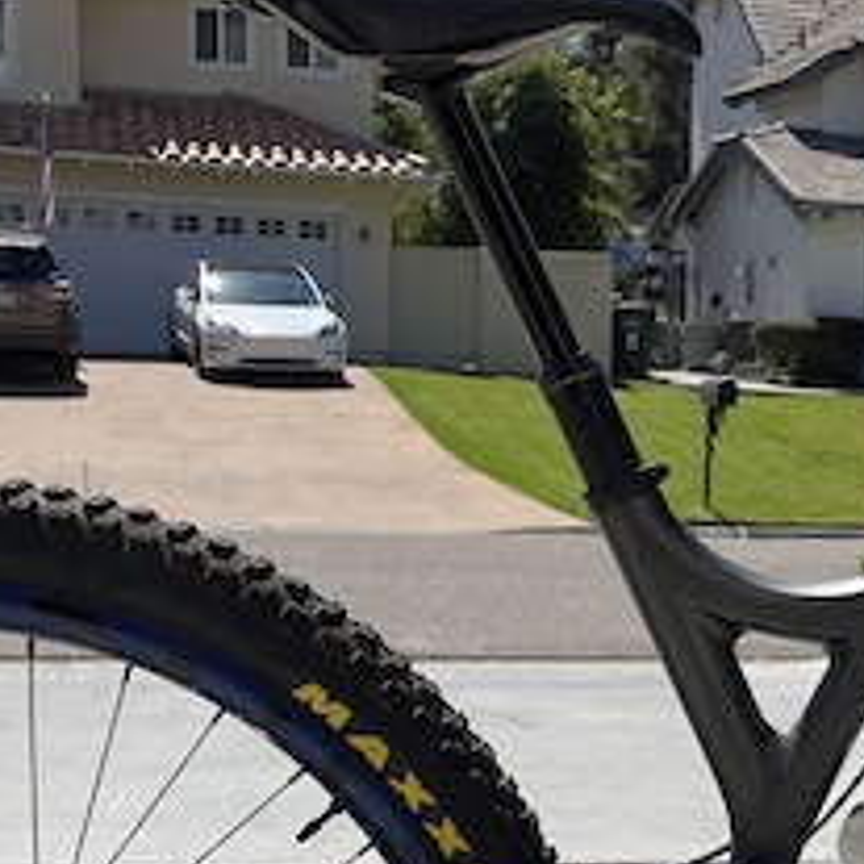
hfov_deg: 18.6
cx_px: 989
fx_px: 2513
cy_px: 735
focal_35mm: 89
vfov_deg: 19.2
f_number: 1.6
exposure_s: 1/4651
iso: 32
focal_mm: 4.2
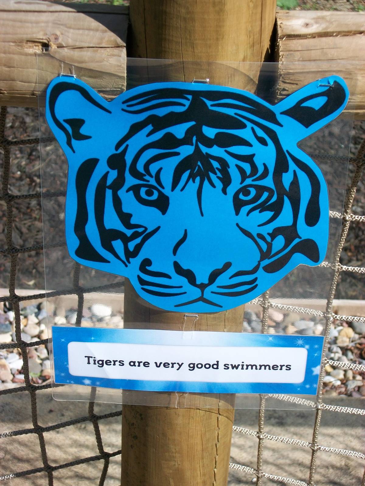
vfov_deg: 25.3
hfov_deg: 19.1
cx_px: 182
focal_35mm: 77
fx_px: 1083
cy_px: 243
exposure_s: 1/500
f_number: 4.6
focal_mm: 13.7
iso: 80
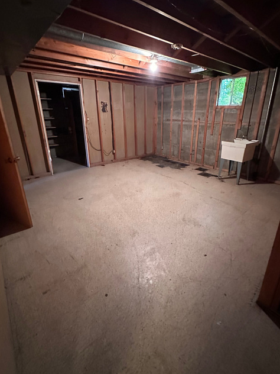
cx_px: 147
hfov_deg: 74.7
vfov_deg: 90.9
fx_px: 183
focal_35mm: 17
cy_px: 176
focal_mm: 2.22
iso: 1250
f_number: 2.2
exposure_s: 1/40
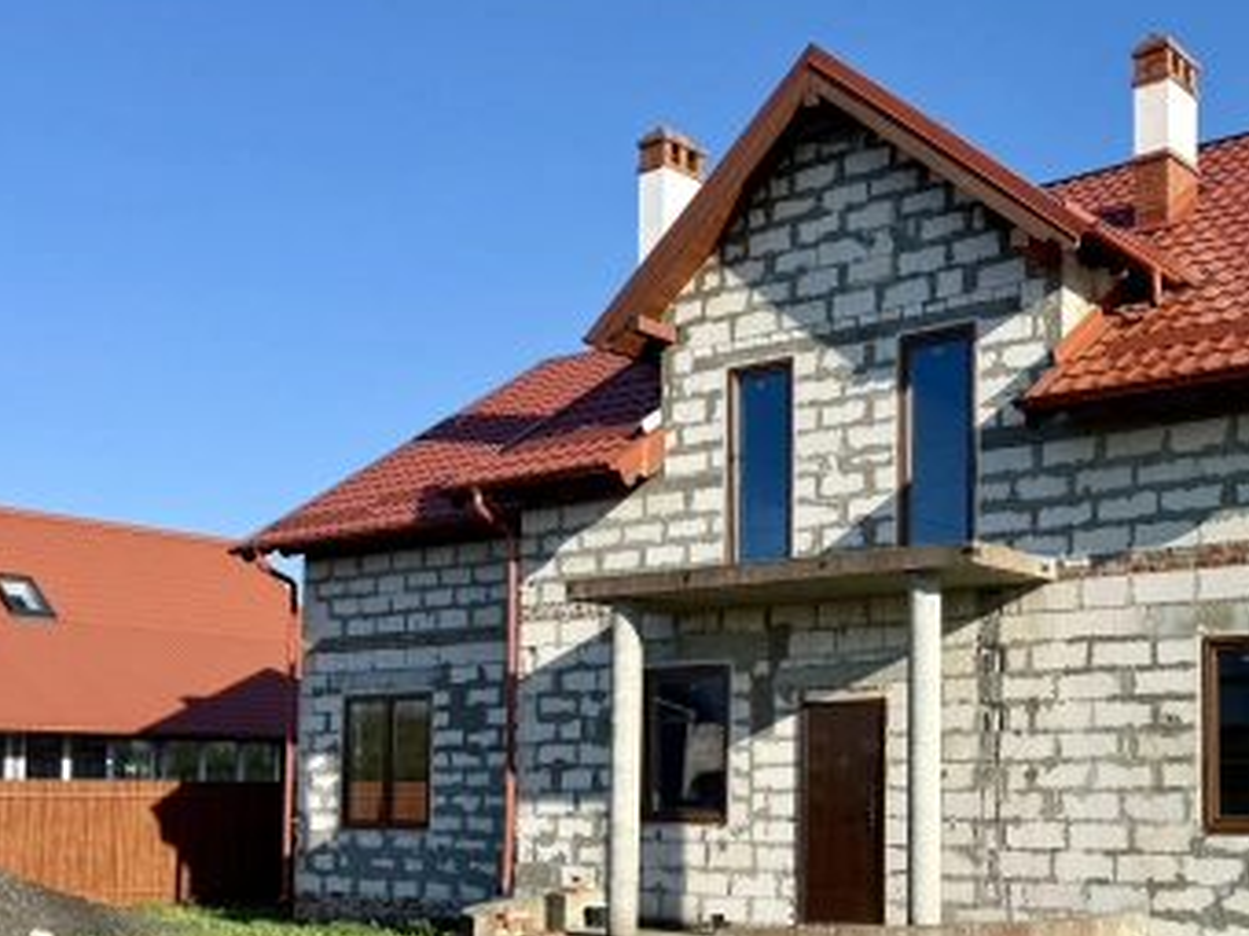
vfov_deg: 32.3
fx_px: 1588
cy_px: 701
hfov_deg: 41.0
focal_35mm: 44
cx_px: 1014
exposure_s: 1/3584
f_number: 1.78
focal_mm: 6.76
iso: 80
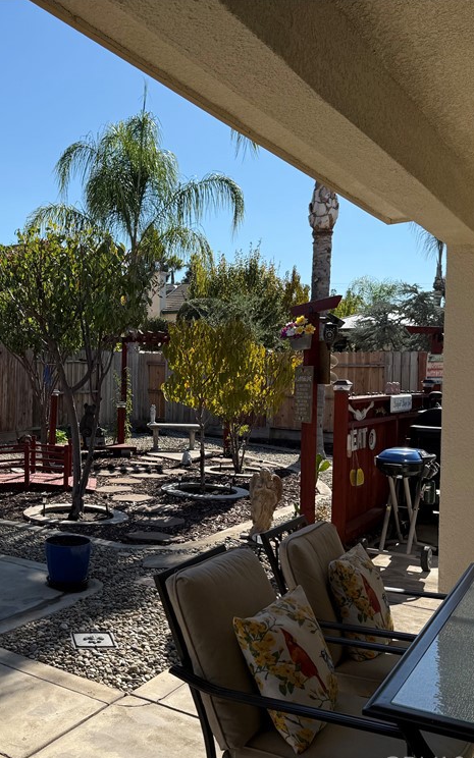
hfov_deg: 34.9
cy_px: 389
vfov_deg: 55.3
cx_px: 81
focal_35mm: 35
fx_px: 723
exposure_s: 1/4167
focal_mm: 6.76
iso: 80
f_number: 1.78
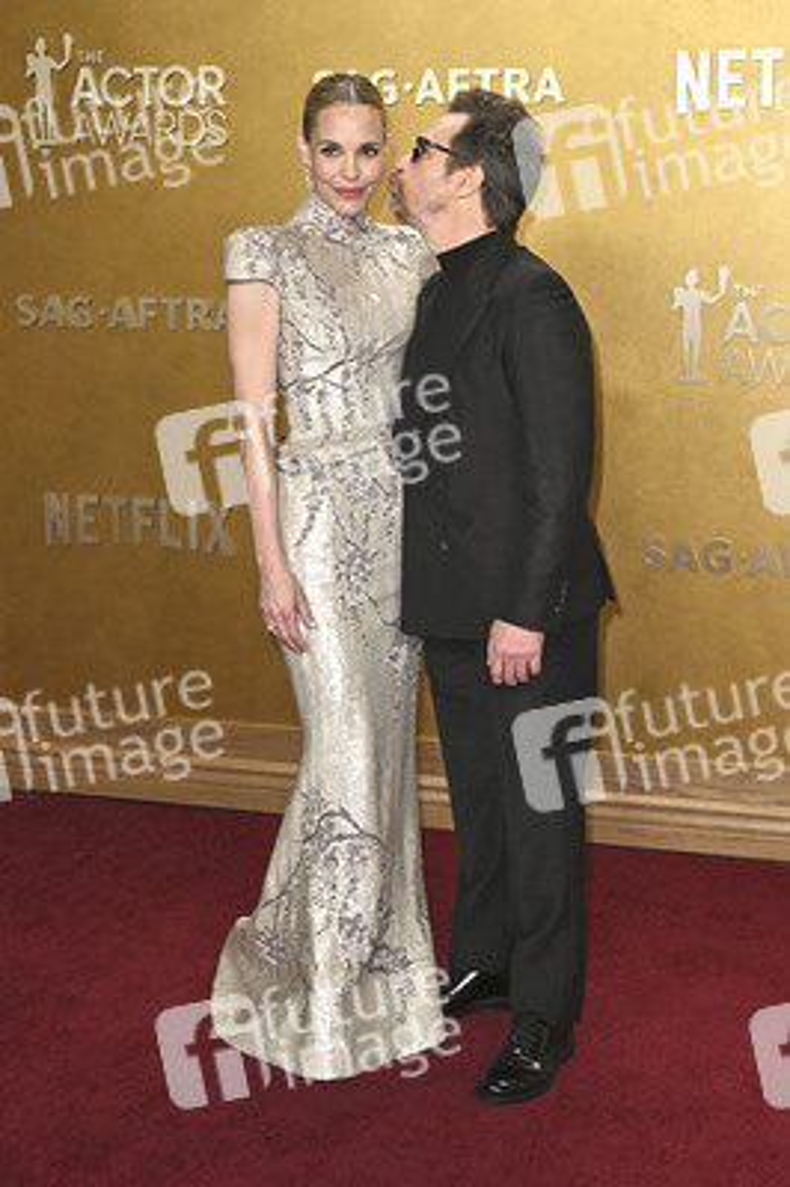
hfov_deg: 28.6
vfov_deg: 41.9
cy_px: 594
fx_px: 1550
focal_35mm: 47
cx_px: 395
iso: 2500
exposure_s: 1/320
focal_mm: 47
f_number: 6.3
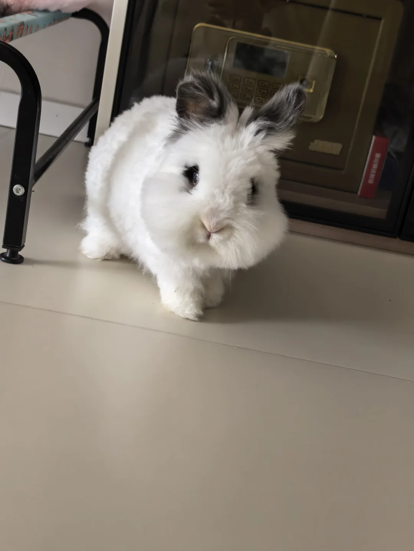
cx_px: 207
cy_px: 276
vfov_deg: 34.3
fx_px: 893
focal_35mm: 56
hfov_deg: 26.1
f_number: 1.4
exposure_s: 1/33.3
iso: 320
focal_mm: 5.75
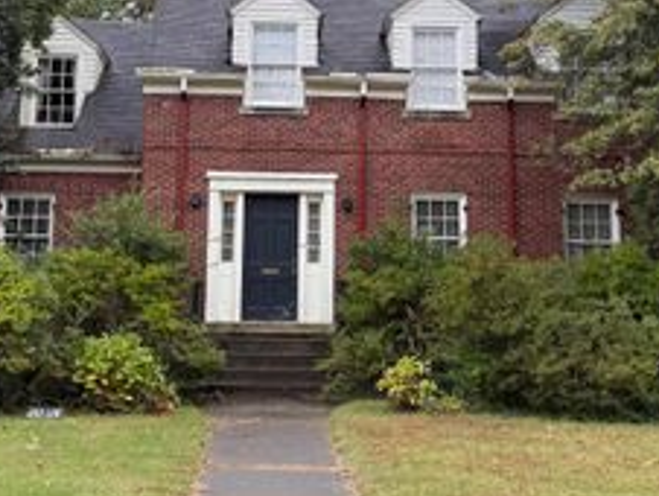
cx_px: 312
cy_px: 124
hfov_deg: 36.1
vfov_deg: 27.2
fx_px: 1010
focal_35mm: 53
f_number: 1.78
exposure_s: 1/765
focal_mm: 6.76
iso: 100
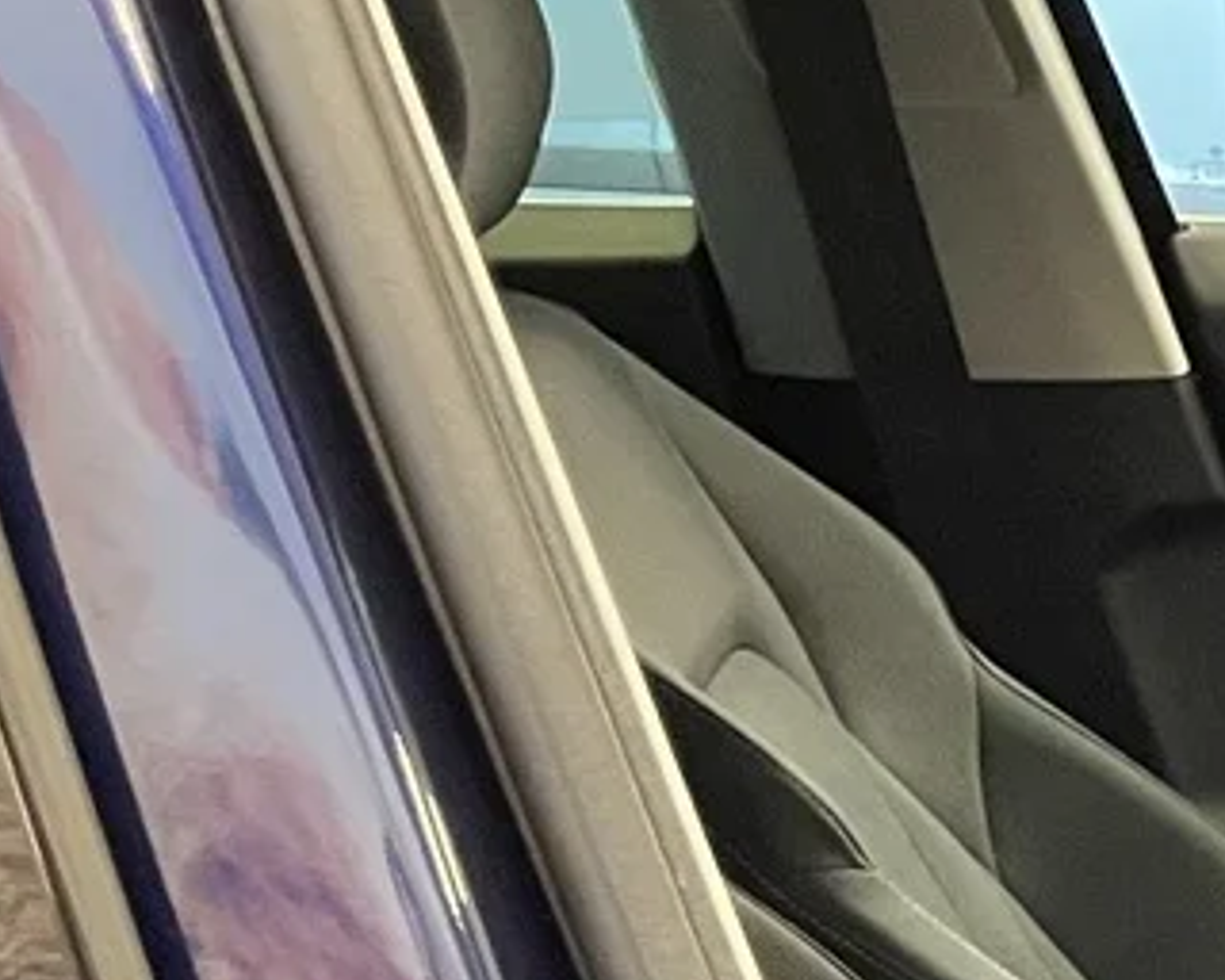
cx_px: 2527
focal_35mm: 127
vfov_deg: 11.7
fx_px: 4604
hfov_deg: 13.0
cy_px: 1374
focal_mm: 5.1
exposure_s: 1/60
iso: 400
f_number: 1.6
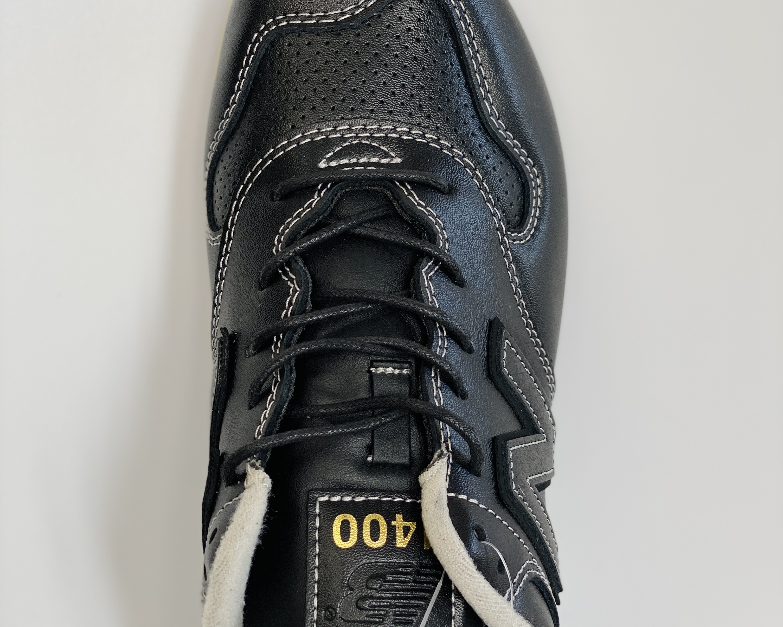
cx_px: 392
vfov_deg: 22.5
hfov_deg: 27.9
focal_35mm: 68
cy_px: 280
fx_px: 1576
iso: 50
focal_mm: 6
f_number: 2
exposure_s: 1/100
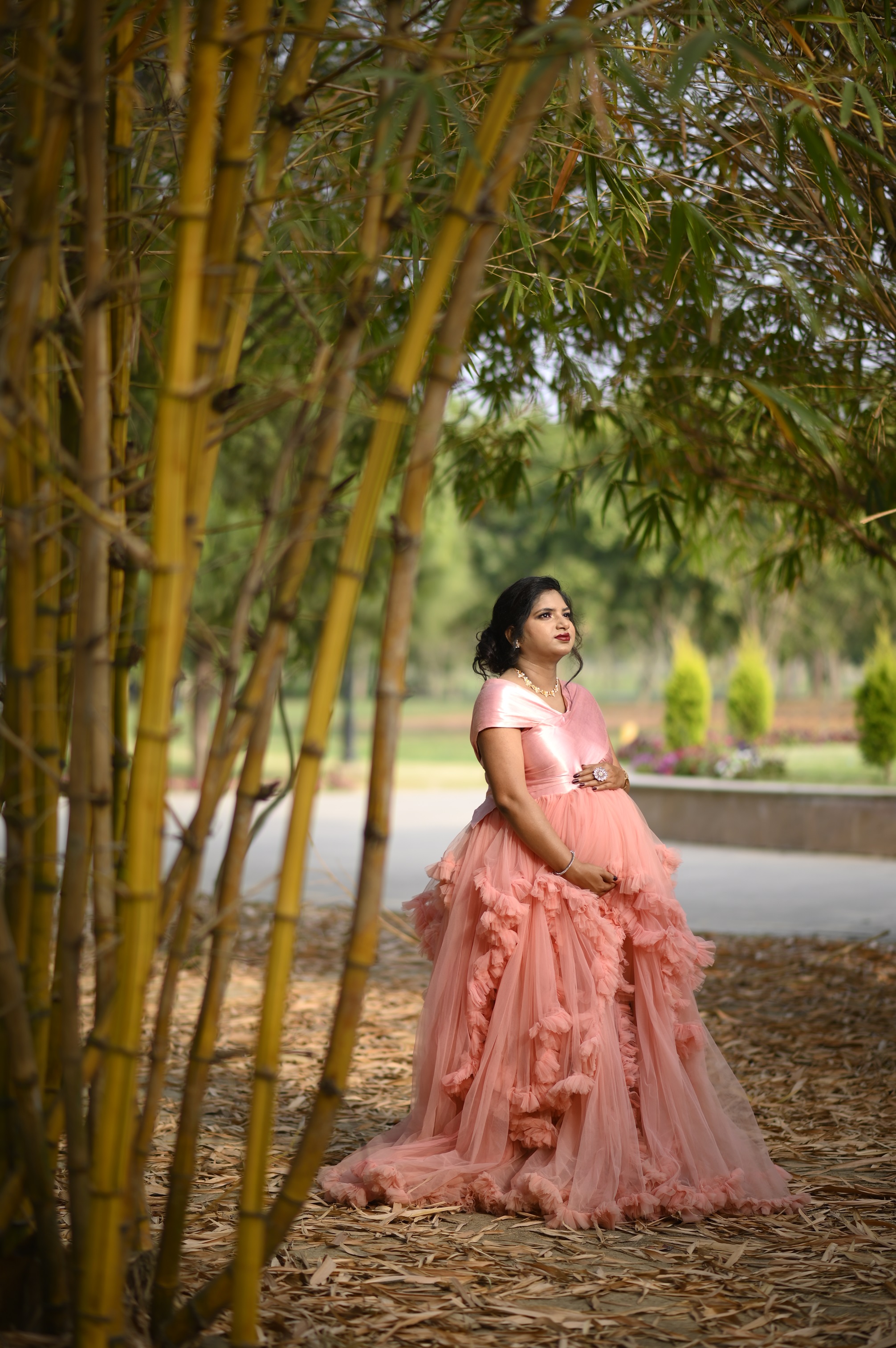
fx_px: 3177
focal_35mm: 85
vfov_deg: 23.9
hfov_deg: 16.1
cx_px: 448
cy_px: 674
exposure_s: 1/500
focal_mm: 85
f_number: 1.8
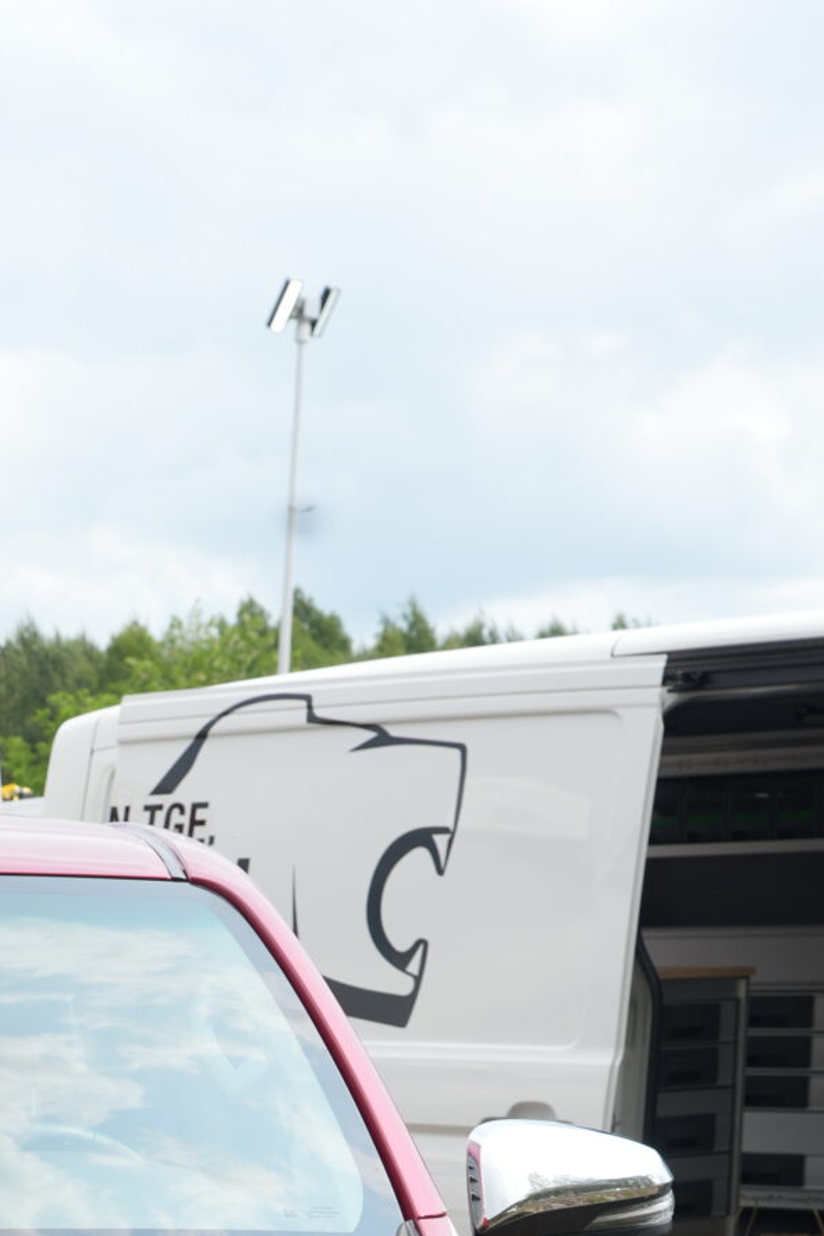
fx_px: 3364
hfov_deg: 13.4
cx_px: -262
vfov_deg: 18.7
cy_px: 1776
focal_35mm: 98
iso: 100
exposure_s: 1/160
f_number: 6.3
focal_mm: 34
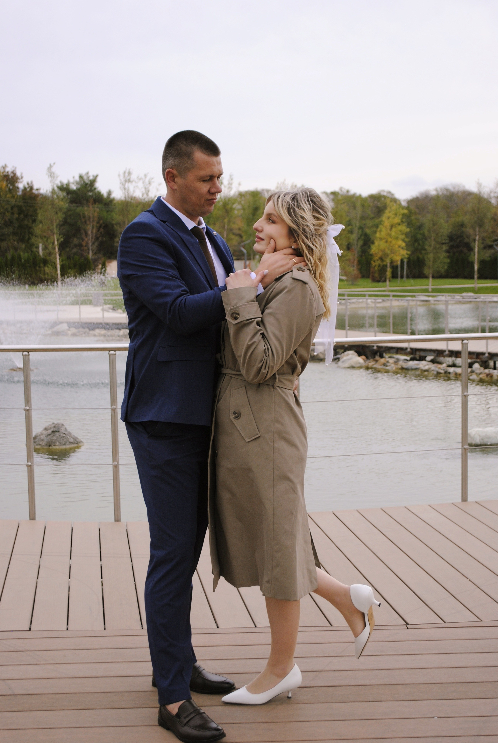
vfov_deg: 36.8
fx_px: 1117
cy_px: 372
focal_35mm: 54
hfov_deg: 25.1
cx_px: 249
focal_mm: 36
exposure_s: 1/500
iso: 250
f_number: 5
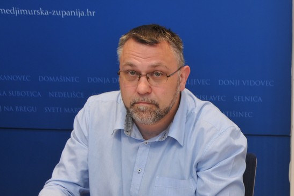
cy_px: 166
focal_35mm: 76
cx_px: 271
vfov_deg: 17.7
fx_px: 620
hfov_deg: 25.8
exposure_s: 1/30
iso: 200
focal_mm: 27
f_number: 5.6
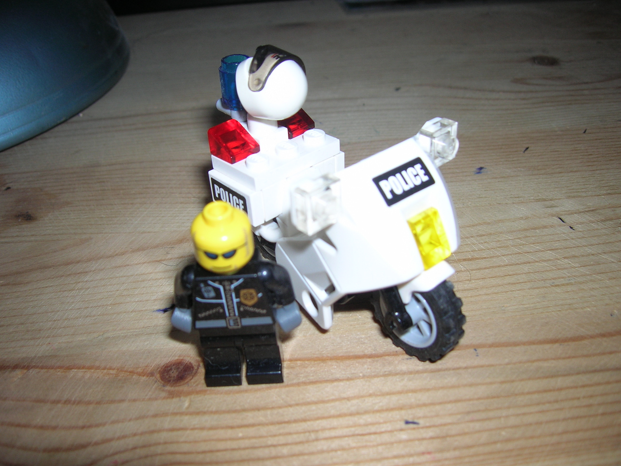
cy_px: 233
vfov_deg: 41.8
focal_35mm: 34
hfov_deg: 54.0
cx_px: 310
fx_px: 610
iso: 50
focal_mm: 5.7
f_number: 2.9
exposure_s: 1/60.1
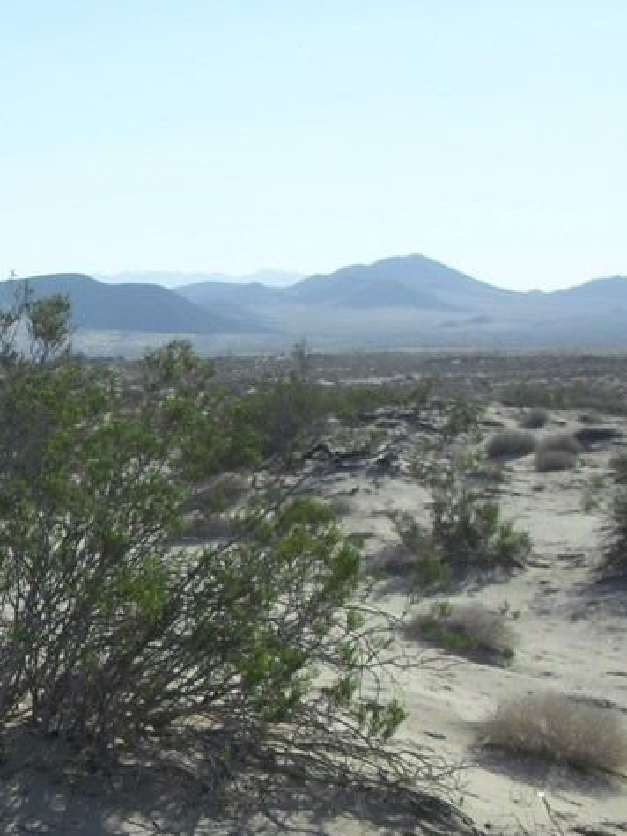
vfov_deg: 23.7
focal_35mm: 82
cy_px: 593
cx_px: -197
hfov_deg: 16.9
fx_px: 1981
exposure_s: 1/250
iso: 100
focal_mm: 6.2
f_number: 8
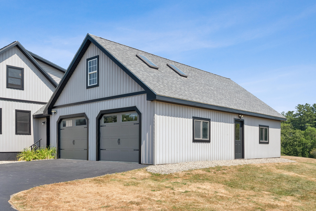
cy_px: 106
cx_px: 158
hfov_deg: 57.2
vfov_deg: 40.0
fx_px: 290
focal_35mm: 33
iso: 320
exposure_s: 1/80
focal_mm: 33
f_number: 20
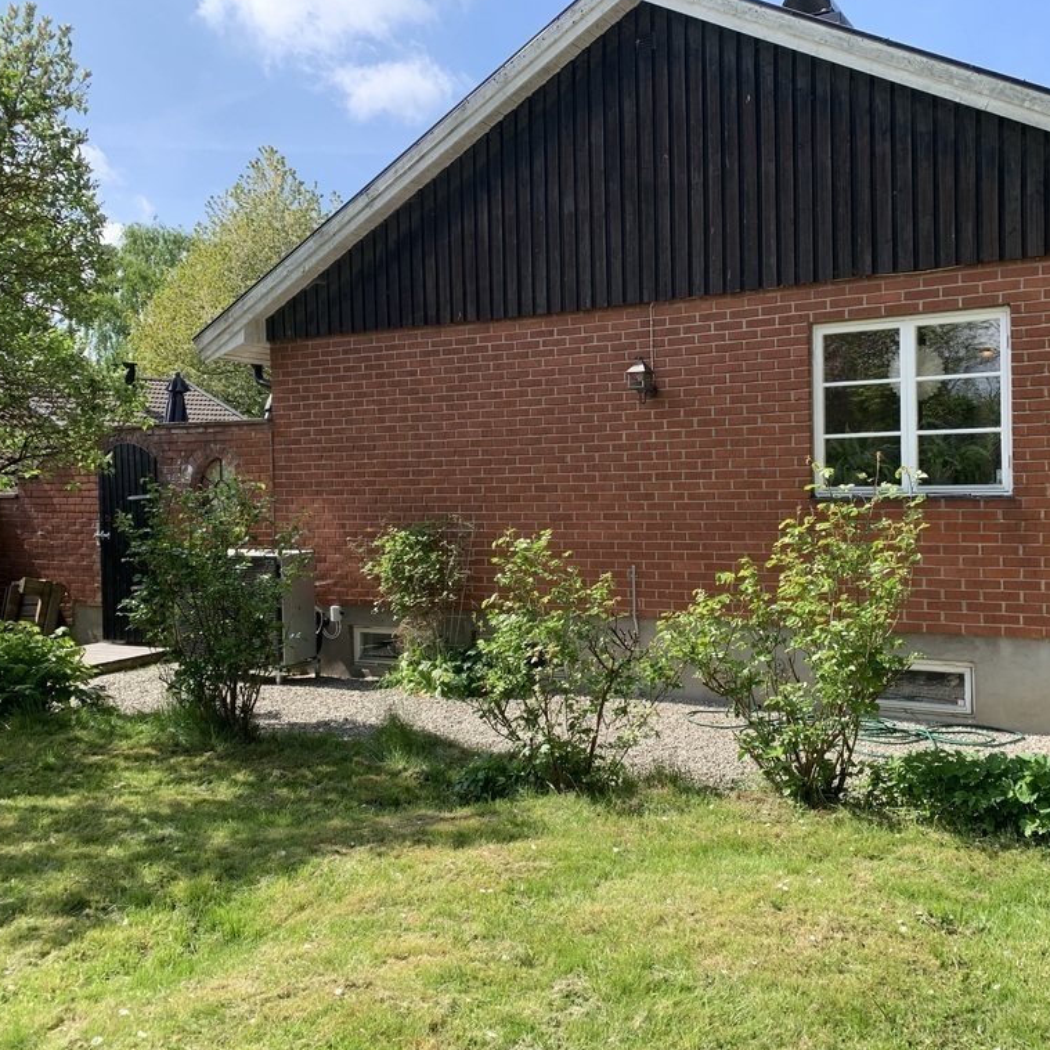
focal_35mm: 31
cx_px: 624
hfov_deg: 52.2
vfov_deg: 52.5
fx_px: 1064
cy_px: 522
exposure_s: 1/692
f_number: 1.8
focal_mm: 4.25
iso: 25
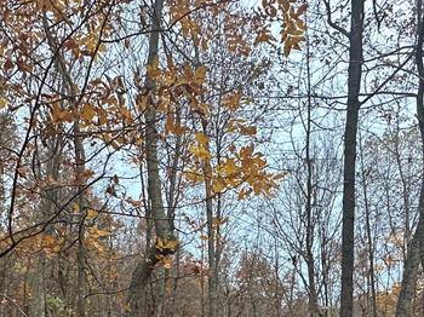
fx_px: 502
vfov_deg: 30.2
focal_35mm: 41
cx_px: 214
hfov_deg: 45.8
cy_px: 375
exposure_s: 1/60
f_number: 2.2
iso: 500
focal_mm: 2.22
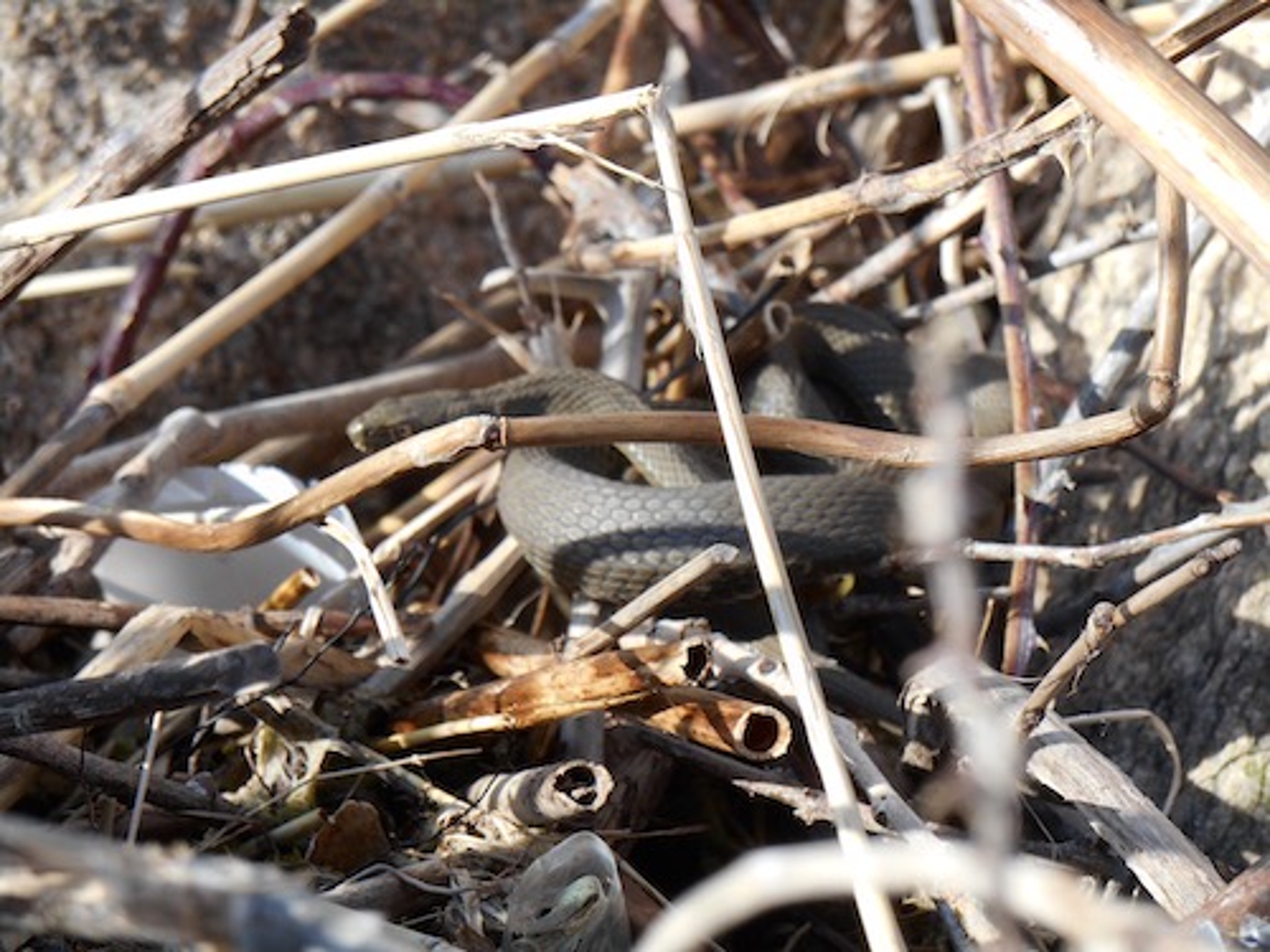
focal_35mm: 138
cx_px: 635
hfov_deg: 14.3
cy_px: 476
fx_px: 5063
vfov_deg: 10.7
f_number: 5.7
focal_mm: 24.7
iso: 80
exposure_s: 1/125
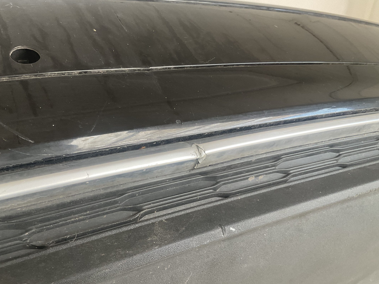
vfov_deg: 40.6
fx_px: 383
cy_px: 162
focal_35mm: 35
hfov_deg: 52.6
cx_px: 185
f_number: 1.8
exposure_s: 1/50
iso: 80
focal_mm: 3
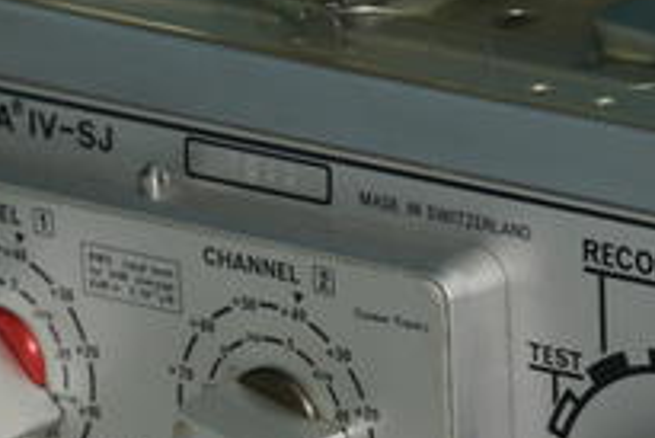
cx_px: 300
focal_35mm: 568
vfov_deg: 2.4
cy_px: 377
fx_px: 10341
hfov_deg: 3.6
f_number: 11
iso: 400
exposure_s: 1/60
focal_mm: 140
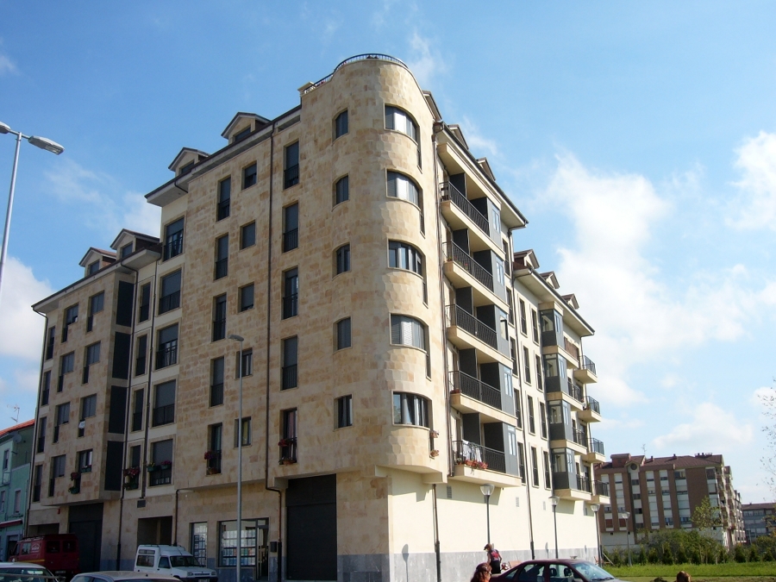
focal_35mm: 35
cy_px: 291
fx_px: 785
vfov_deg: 40.7
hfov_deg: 52.6
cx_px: 388
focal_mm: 5.8
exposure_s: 1/125
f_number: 8
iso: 80
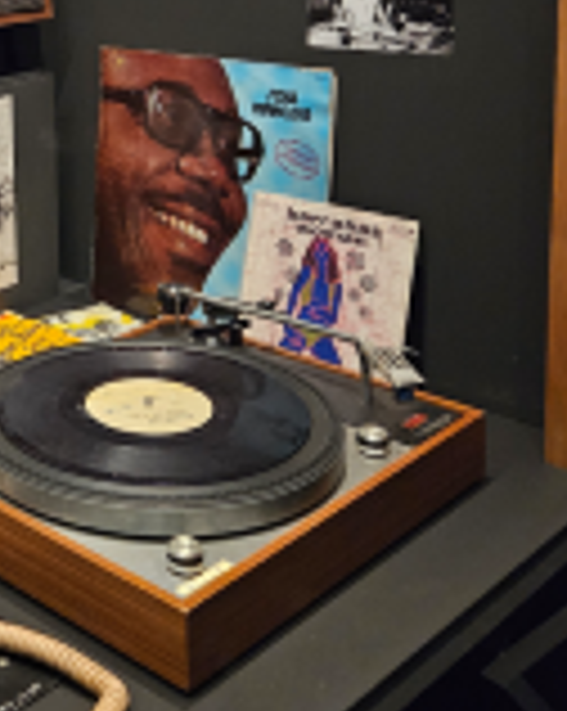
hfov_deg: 24.6
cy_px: 58
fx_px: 1198
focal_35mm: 57
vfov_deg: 31.4
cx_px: -76
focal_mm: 5.4
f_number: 1.8
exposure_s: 1/25
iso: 1000
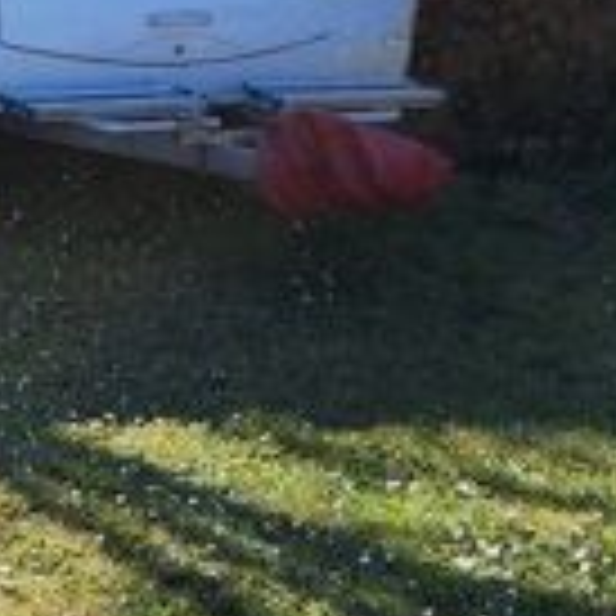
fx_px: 1913
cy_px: -31
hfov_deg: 17.2
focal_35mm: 95
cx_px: -189
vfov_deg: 17.8
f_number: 1.8
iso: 12
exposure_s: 1/1073
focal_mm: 6.4
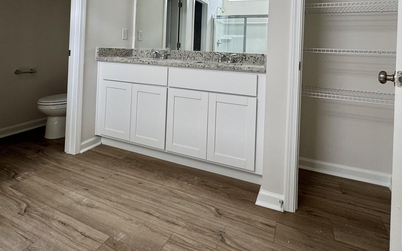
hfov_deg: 79.6
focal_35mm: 22
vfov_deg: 51.5
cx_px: 190
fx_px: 241
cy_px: 49
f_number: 2.2
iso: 160
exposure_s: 1/99
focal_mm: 2.22
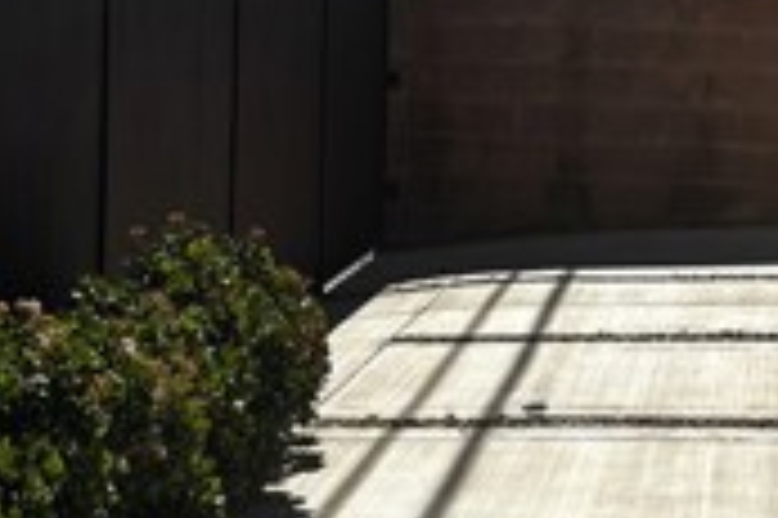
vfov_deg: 13.5
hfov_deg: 20.3
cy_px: 14
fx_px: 2159
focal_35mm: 100
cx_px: 526
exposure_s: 1/5618
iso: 50
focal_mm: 5.96
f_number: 1.6
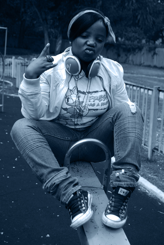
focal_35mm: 57
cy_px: 122
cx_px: 82
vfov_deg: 35.0
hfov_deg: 23.8
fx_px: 388
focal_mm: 38
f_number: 5.6
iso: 100
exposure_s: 1/125
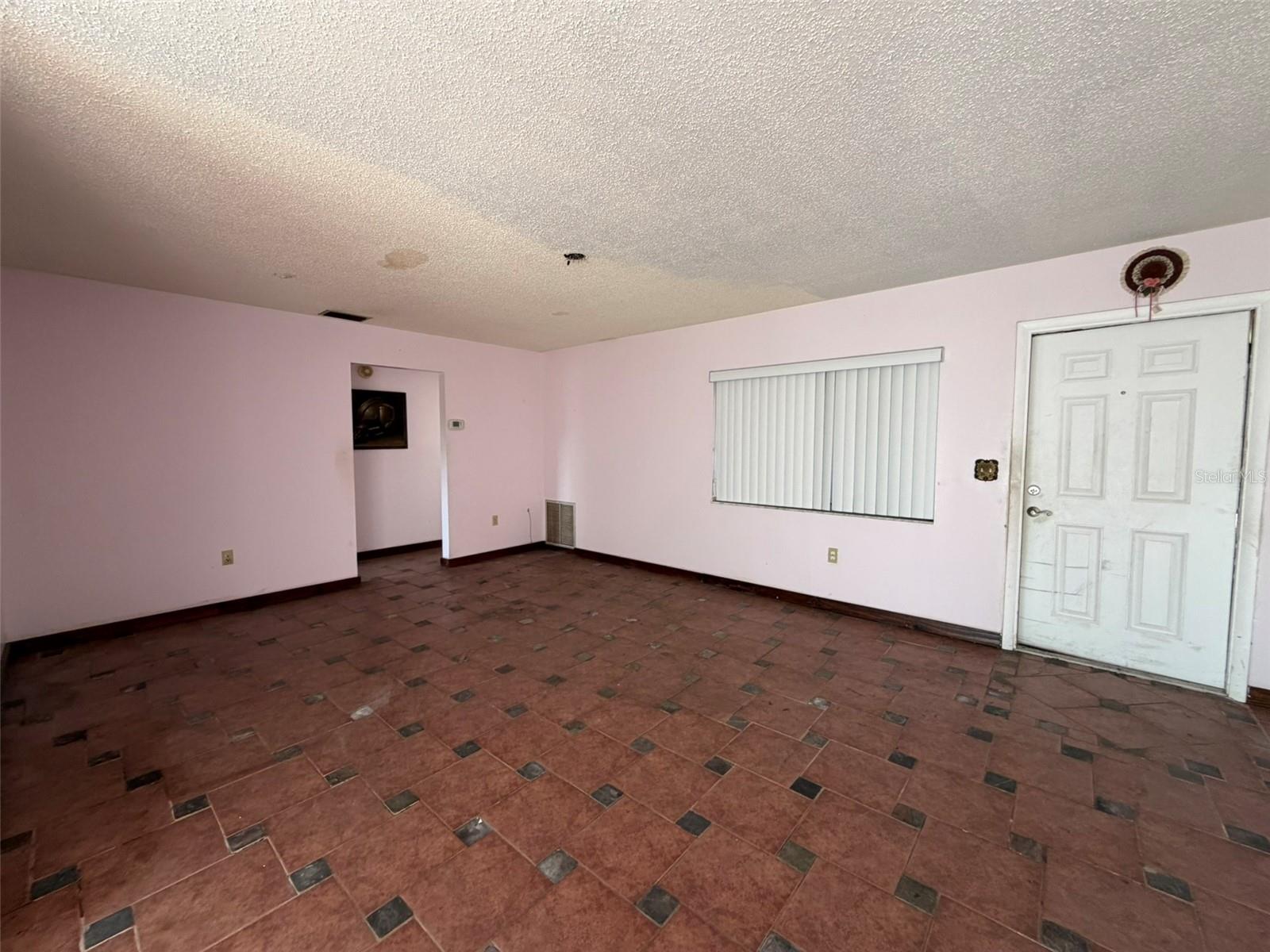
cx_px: 635
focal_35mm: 14
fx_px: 514
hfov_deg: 102.1
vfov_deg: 85.7
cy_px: 476
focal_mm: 2.22
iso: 200
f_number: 2.2
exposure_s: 1/121
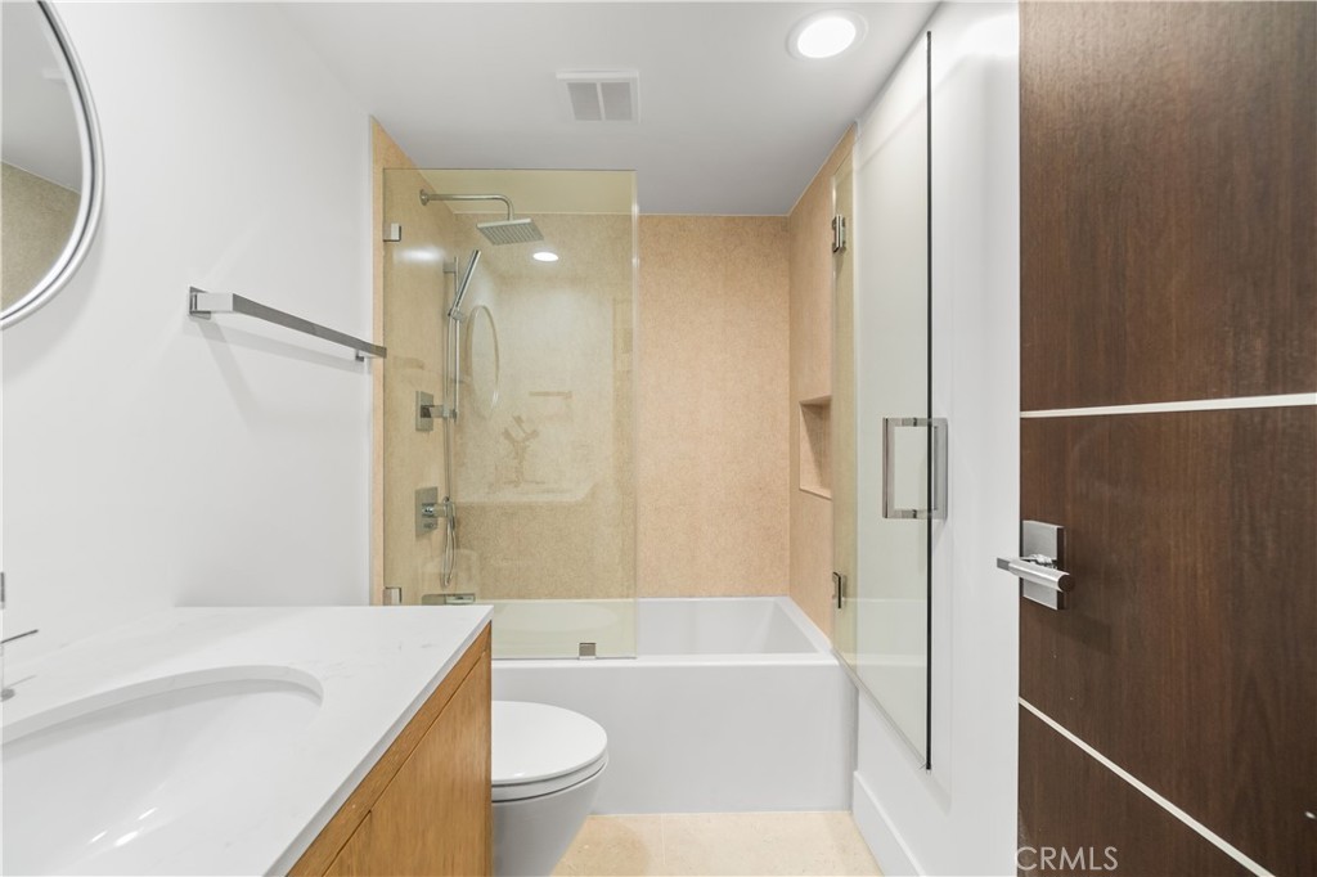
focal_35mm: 15
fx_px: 549
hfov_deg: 100.4
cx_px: 658
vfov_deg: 77.3
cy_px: 438
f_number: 4.5
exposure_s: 1/25
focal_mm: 10
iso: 320
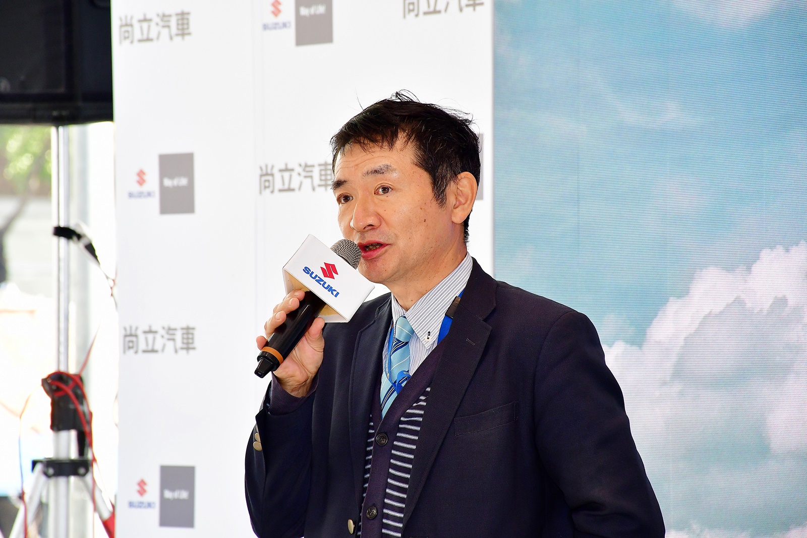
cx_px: 404
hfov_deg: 10.5
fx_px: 4371
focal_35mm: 195
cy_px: 269
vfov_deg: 7.0
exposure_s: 1/100
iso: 800
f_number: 7.1
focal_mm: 130
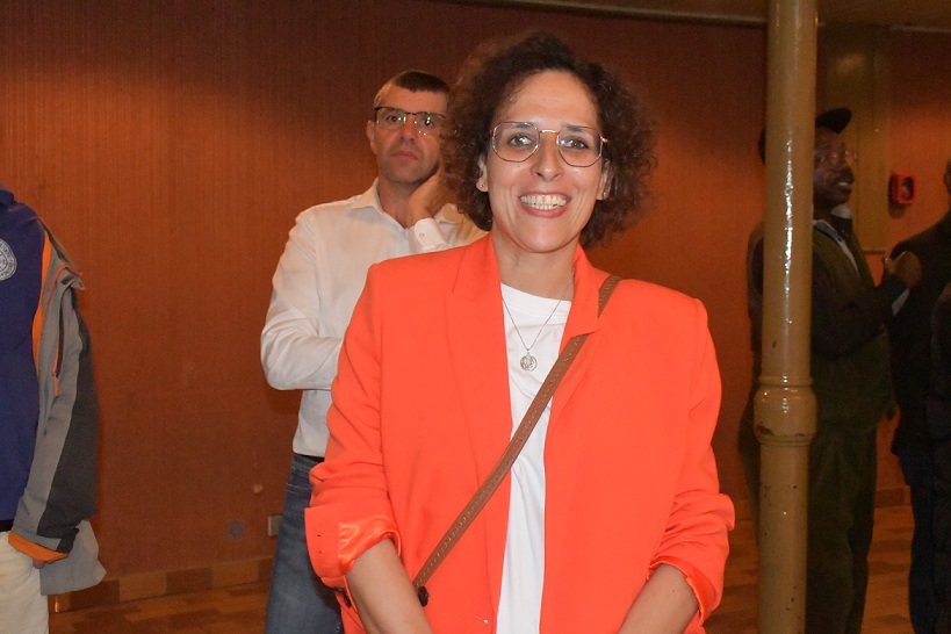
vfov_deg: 28.1
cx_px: 476
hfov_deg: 41.1
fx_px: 1268
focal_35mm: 48
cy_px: 317
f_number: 10
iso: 16000
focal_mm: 32
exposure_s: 1/60
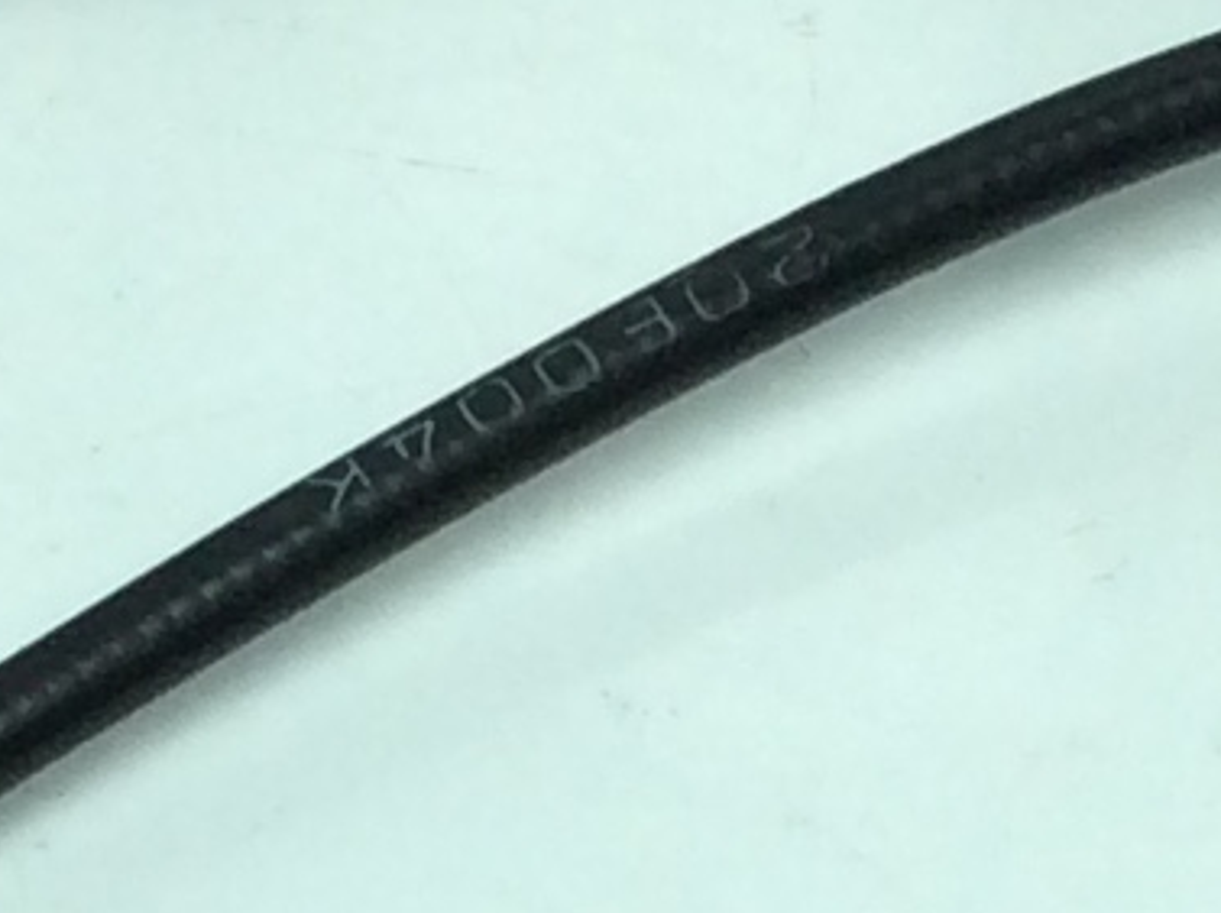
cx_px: 211
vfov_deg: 6.5
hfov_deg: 9.0
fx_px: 7753
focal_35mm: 220
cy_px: 2014
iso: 32
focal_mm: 3.3
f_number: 2.4
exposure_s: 1/529
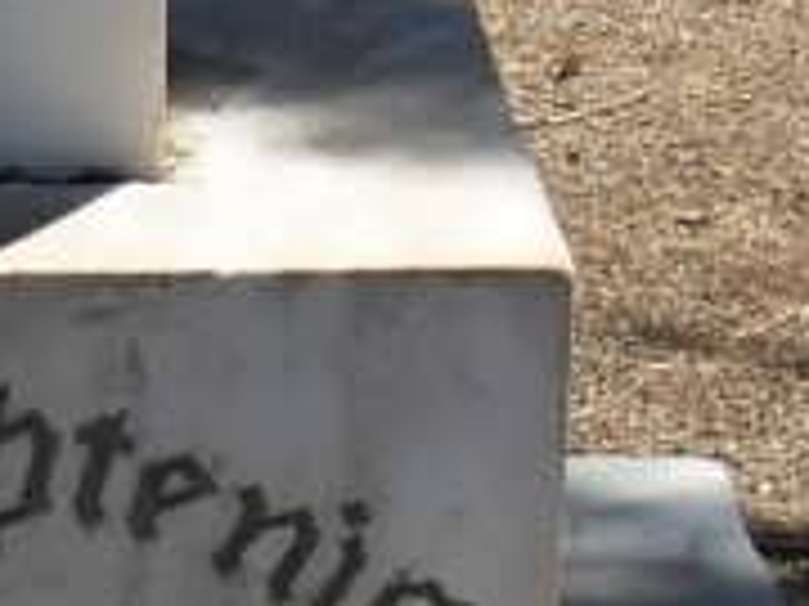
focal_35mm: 233
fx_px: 5445
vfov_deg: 6.2
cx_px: -76
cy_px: 1100
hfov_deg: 8.4
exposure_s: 1/125
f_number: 8.2
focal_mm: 6.3
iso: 80
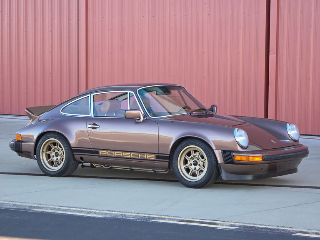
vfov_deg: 12.9
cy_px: 120
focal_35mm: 115
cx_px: 160
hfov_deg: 17.1
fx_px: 1063
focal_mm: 18.6
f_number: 3.4
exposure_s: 1/120
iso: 64
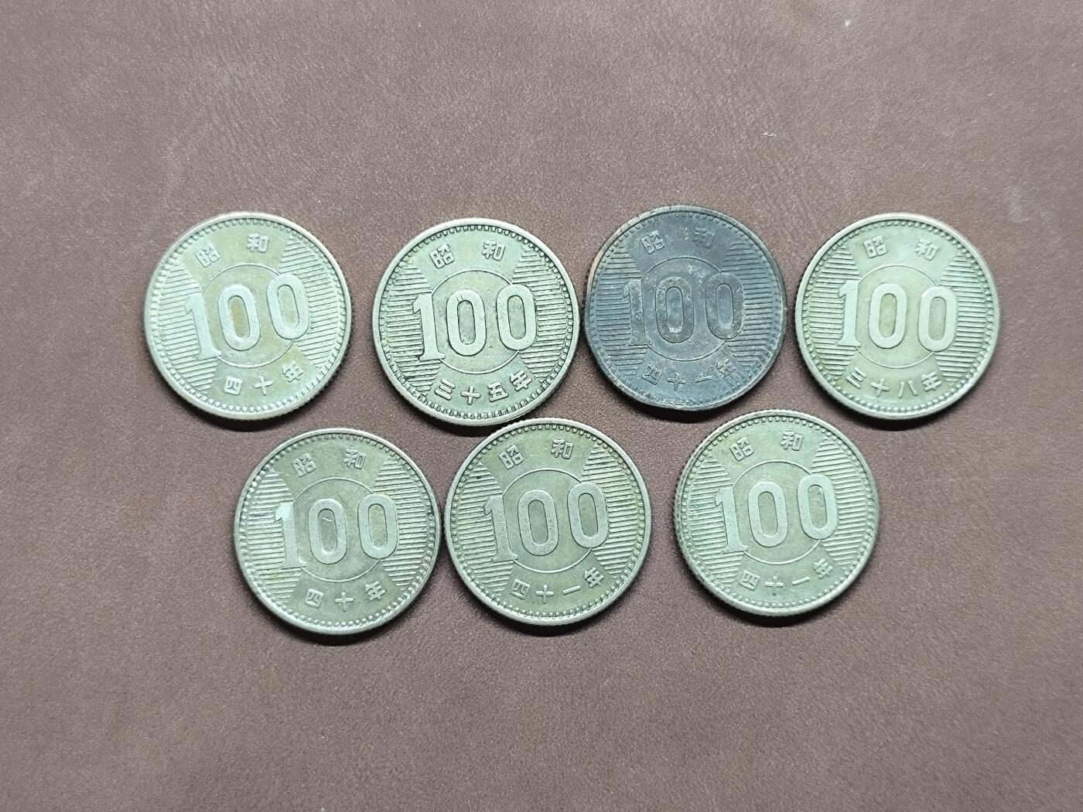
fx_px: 1627
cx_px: 542
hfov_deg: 36.8
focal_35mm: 52
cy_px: 406
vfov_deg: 28.0
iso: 200
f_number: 1.7
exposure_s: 1/100
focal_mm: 5.35
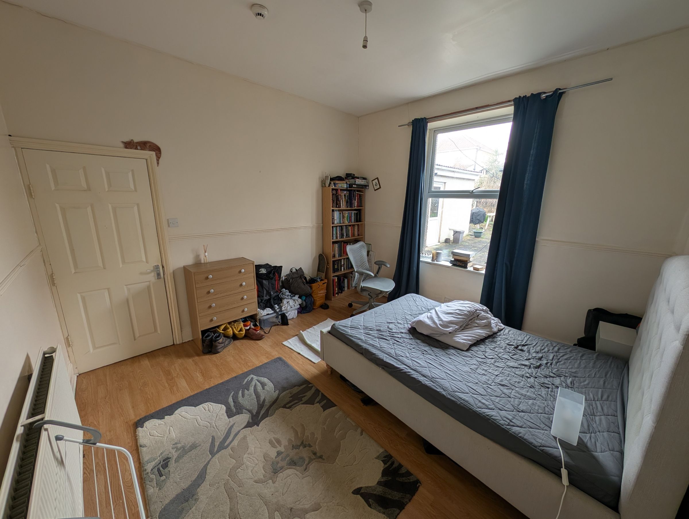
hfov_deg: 110.5
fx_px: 239
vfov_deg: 94.6
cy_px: 260
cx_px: 344
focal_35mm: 12
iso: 58
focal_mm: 2.23
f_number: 1.95
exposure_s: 1/44.4
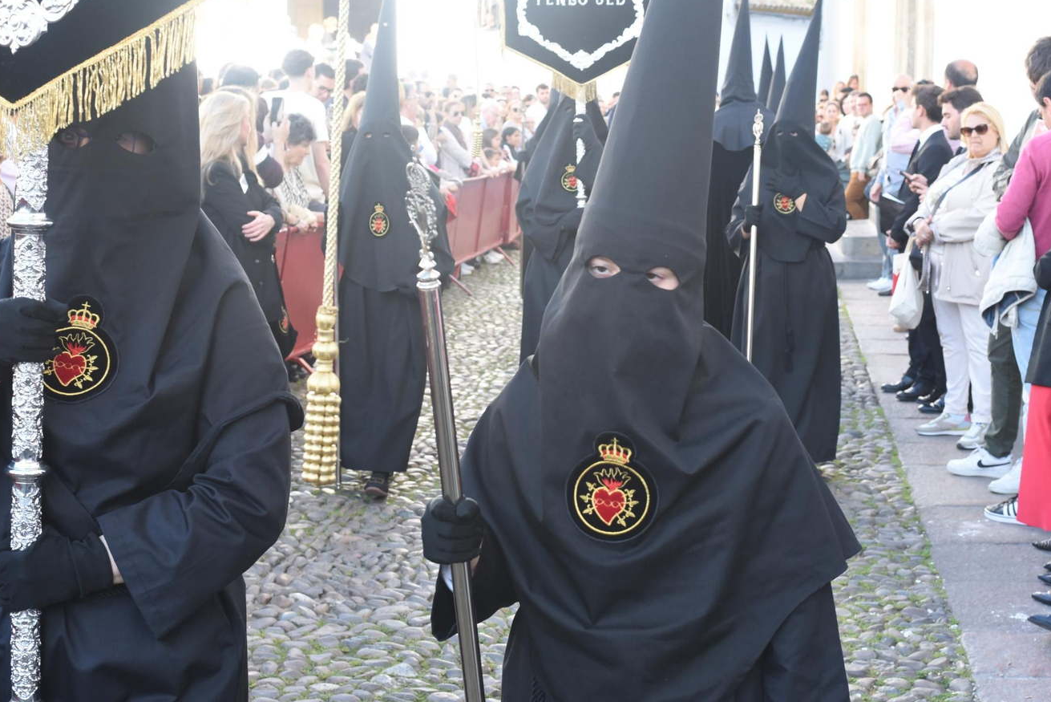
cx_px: 554
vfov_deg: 22.3
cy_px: 335
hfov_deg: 32.9
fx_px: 1781
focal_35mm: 61
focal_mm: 50
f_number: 8
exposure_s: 1/200
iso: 1250
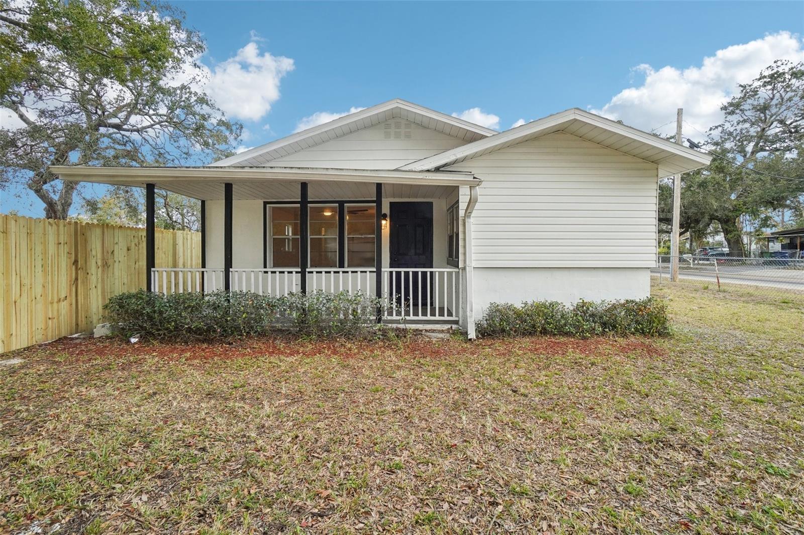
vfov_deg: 77.3
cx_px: 402
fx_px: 335
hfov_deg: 100.4
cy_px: 268
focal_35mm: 15
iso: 400
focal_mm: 10
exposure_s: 1/200
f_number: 8
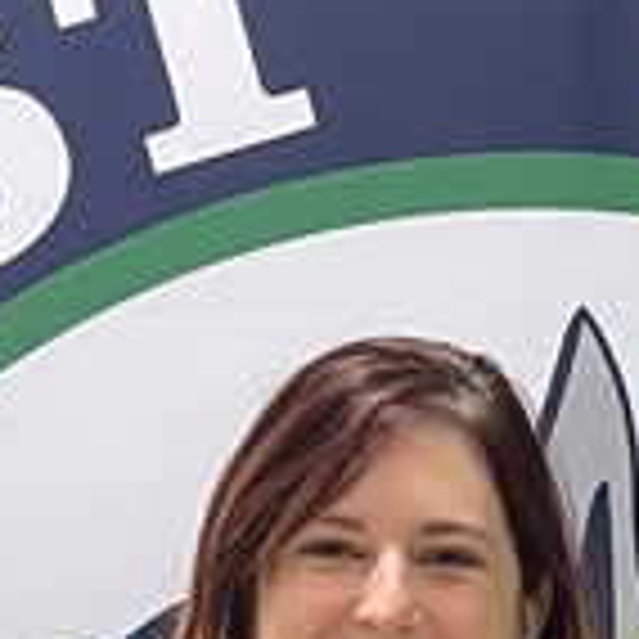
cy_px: 1454
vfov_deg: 9.5
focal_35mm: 166
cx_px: 486
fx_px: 3467
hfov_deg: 10.5
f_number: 1.6
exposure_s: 1/60
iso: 125
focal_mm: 5.1
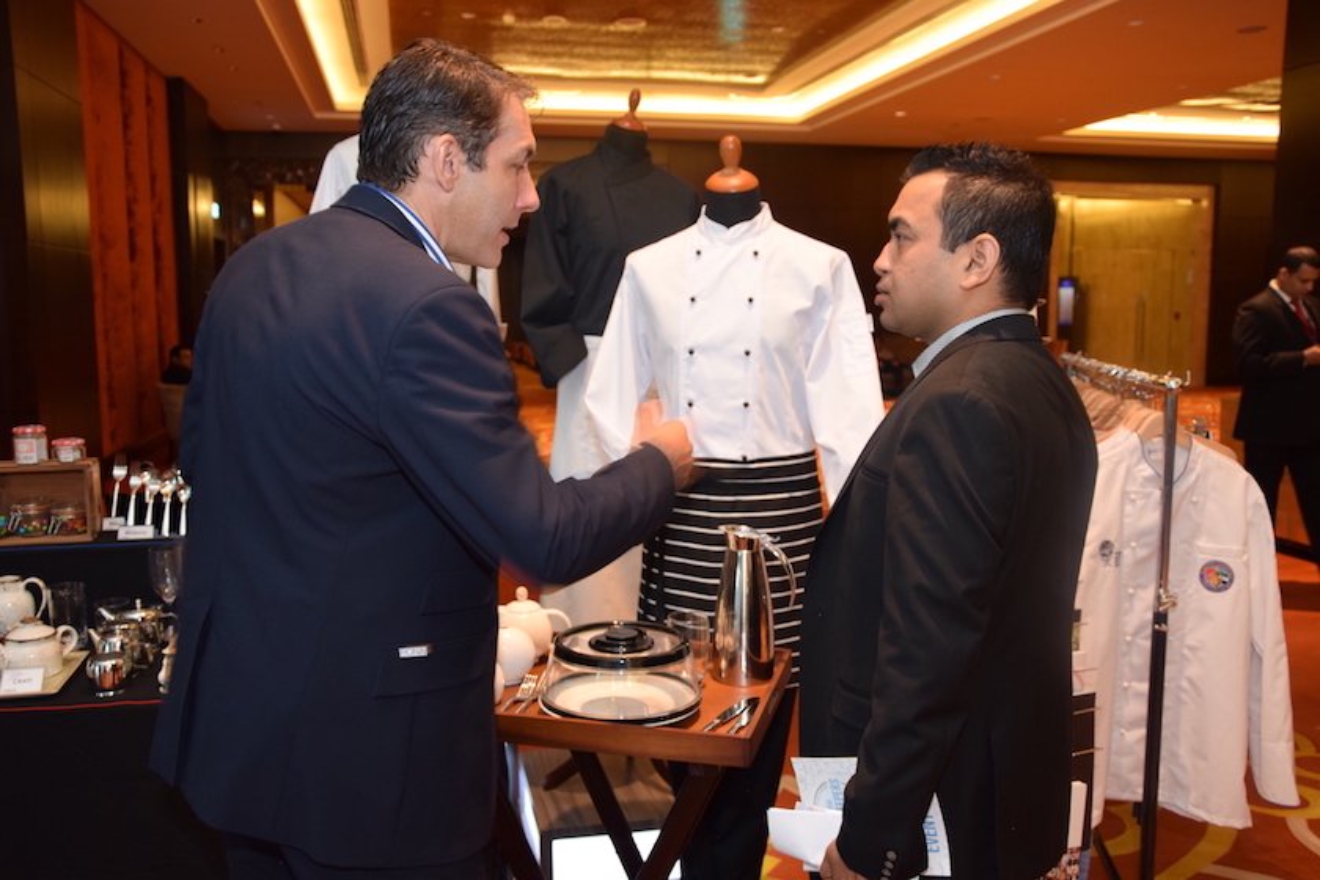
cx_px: 660
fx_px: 1210
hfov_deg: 57.2
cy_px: 440
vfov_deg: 40.0
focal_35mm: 33
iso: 500
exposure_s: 1/20
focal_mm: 22
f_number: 5
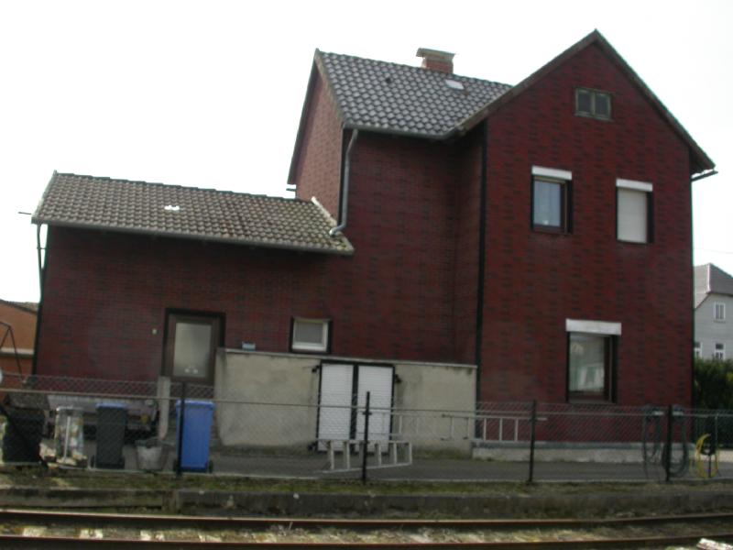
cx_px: 366
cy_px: 275
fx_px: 805
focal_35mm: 38
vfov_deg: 37.7
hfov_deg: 49.0
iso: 100
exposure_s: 1/366
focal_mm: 7.85
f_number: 5.3
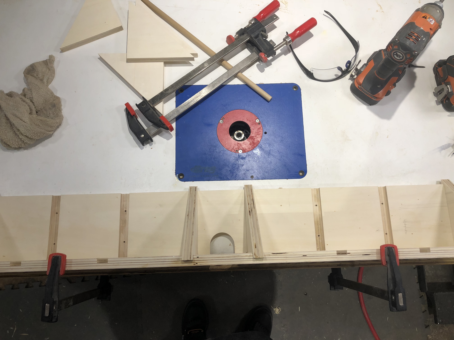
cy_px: 170
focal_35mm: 28
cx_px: 227
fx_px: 367
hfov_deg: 63.4
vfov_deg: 49.7
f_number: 1.8
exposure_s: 1/120
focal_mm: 3.99
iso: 25
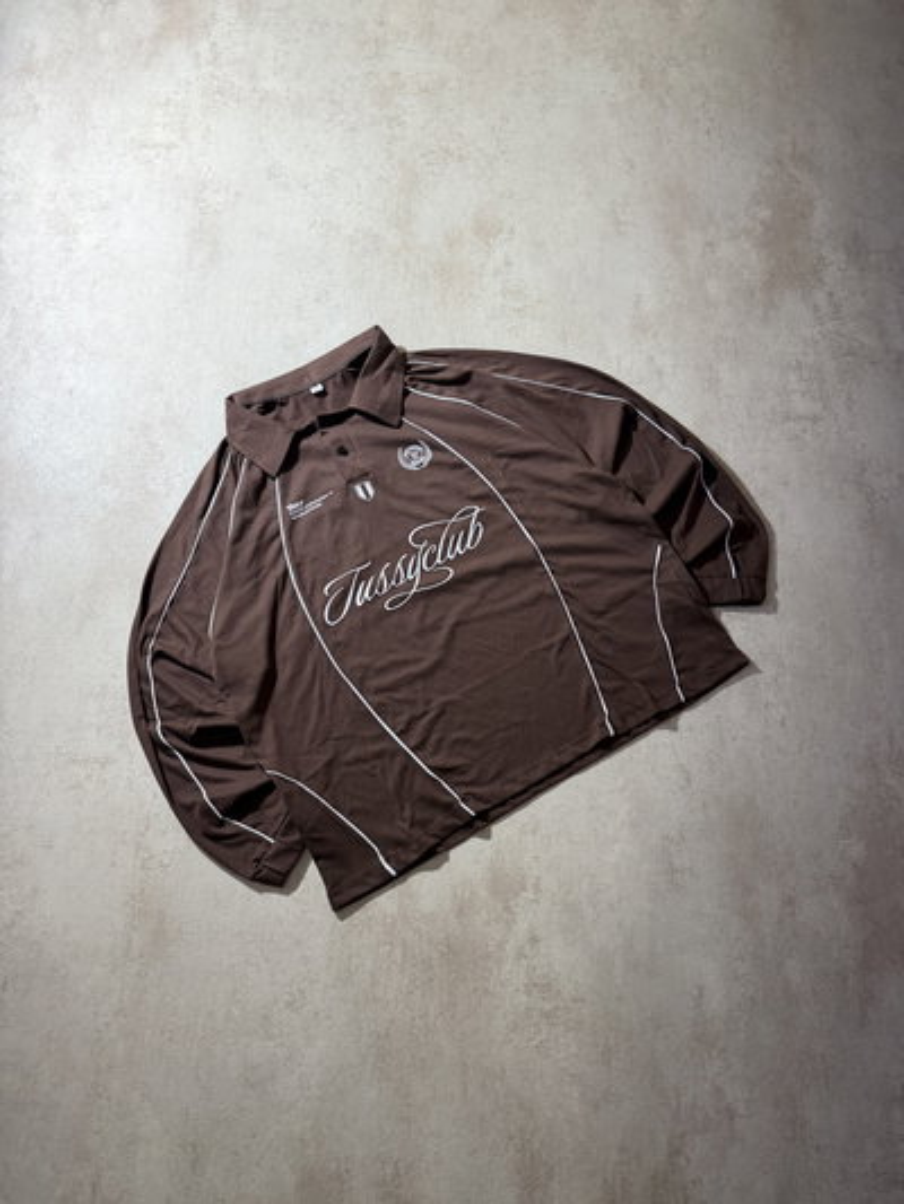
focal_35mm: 24
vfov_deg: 71.6
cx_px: 452
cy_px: 602
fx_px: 835
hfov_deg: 56.8
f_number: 1.78
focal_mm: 6.76
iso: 50
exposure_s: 1/100
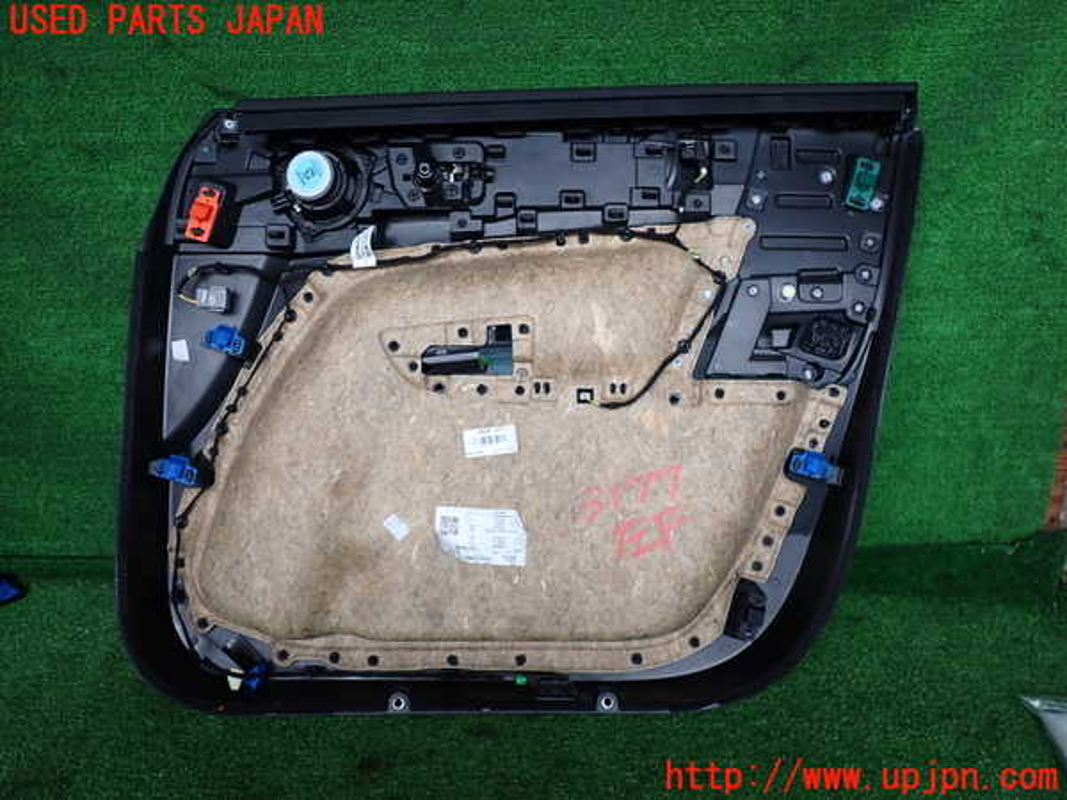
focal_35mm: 25
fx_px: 771
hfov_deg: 69.4
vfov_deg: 54.9
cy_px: 400
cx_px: 534
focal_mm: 4.5
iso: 100
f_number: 2.8
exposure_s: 1/125
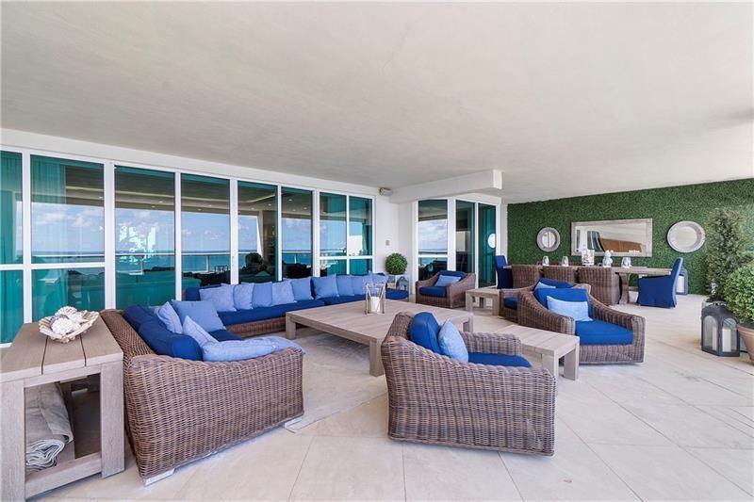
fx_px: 314
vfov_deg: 77.3
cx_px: 377
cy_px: 251
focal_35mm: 15
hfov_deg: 100.4
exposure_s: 1/20
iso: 100
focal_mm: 10
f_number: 11
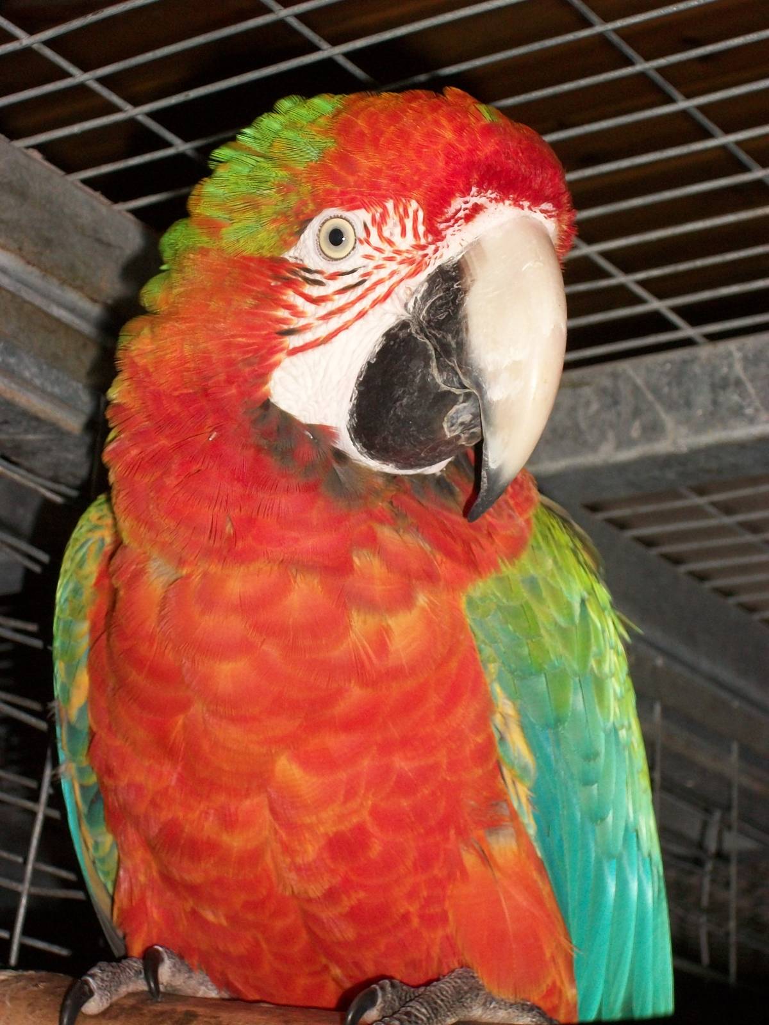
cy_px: 512
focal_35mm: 96
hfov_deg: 15.4
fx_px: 2844
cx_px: 384
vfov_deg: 20.4
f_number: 5.2
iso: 200
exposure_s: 1/500
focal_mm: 17.1
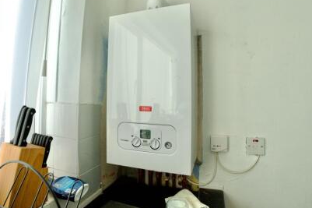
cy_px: 87
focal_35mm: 19
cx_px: 154
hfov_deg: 86.9
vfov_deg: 64.1
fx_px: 165
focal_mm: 16
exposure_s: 1/1000
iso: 4000
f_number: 8
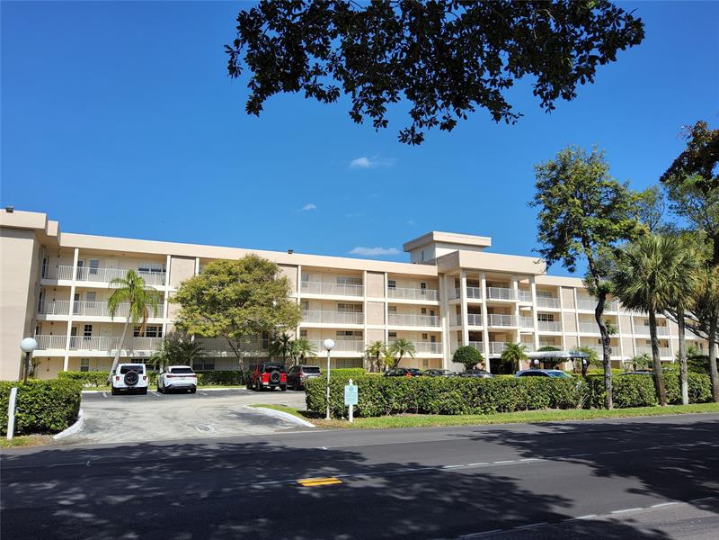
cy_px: 270
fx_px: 519
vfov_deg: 54.9
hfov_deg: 69.4
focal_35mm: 25
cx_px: 360
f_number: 2
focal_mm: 3.08
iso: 32
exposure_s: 1/1509
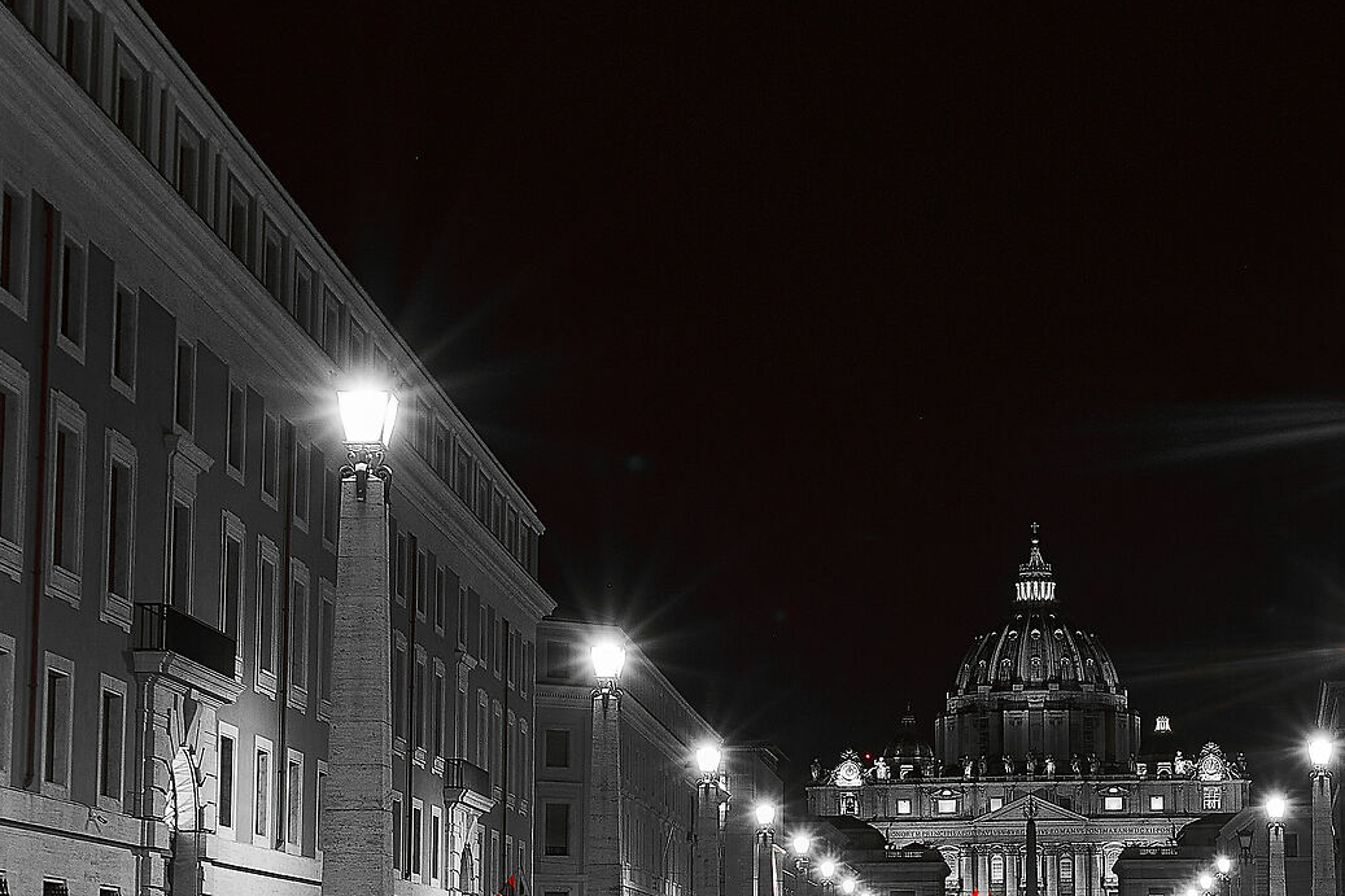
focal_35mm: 81
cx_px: 1039
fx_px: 3026
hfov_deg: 24.7
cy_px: 564
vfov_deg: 16.8
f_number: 6.4
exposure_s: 1
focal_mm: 23.5
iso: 200
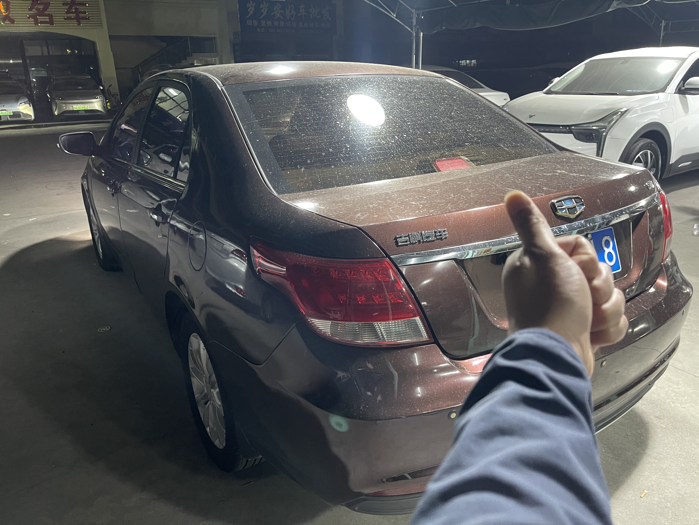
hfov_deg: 69.4
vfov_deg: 54.9
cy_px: 262
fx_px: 505
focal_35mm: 25
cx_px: 350
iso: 400
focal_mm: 5.1
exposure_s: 1/33
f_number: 1.6
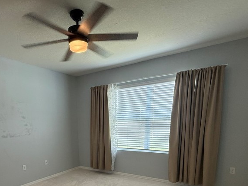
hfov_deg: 68.2
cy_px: 160
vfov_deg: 50.1
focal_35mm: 25
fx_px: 179
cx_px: 91
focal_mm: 2.22
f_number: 2.2
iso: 125
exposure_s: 1/120
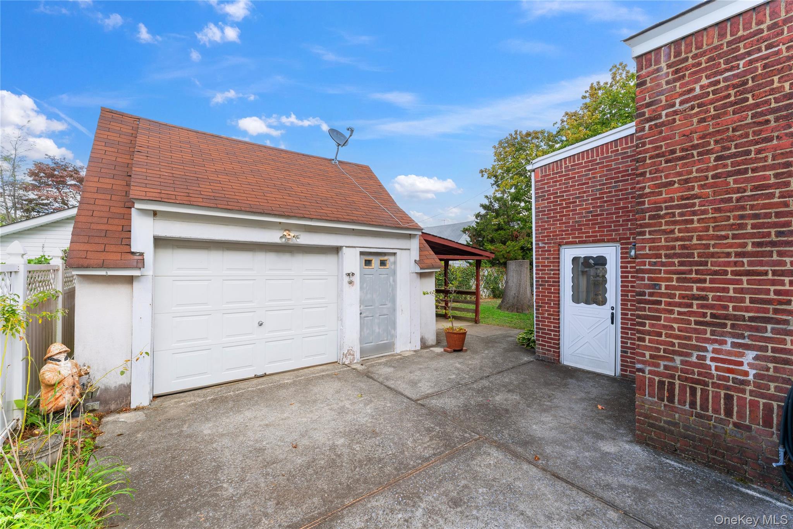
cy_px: 264
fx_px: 308
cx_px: 396
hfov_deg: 104.3
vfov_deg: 81.2
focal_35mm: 14
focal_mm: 14
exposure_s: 1/40
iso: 100
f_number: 11
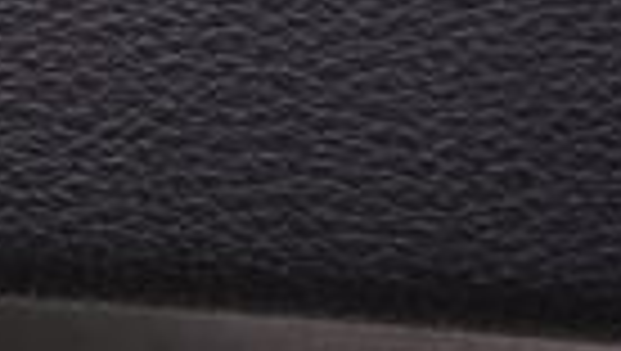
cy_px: -592
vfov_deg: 6.2
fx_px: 3066
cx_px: -1620
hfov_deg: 8.3
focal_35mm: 186
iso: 100
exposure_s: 1/40
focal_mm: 24
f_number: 3.2
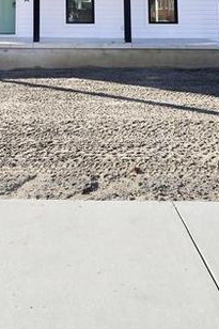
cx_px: 47
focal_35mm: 39
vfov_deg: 40.6
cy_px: -28
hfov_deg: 33.3
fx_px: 356
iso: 100
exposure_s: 1/125
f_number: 8
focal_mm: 16
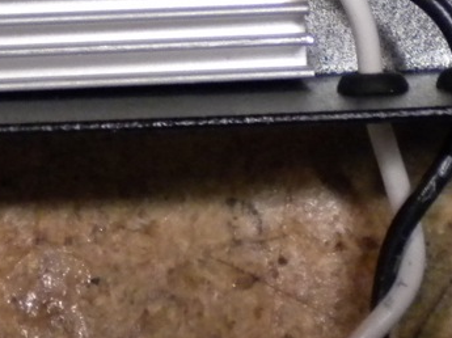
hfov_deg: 15.1
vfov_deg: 10.9
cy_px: -174
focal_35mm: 130
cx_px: 127
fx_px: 1696
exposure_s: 1/22.7
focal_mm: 6.3
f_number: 3.1
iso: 400
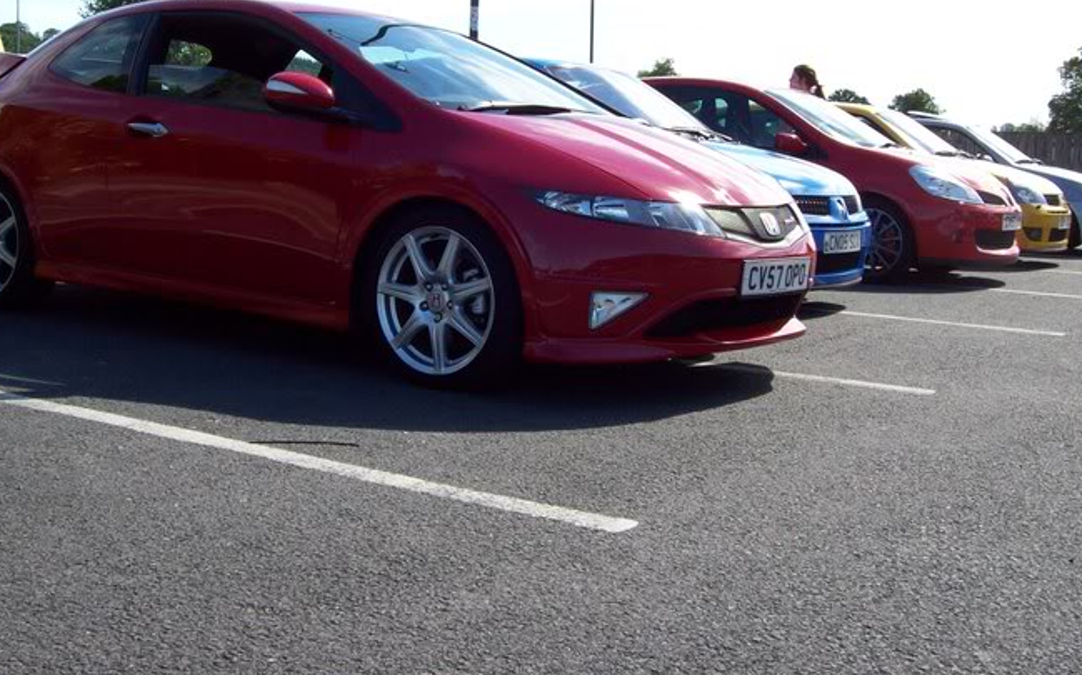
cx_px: 481
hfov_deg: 42.6
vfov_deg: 27.3
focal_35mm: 47
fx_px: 1385
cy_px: 249
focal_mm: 6
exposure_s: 1/292
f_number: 4.8
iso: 80
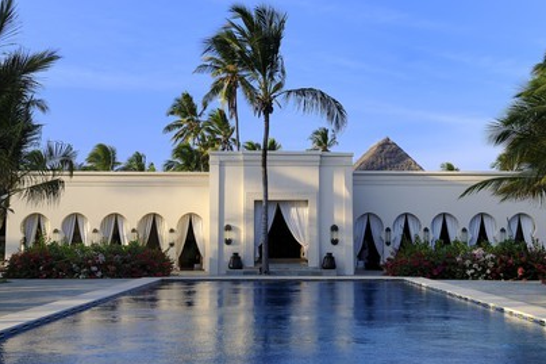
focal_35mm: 50
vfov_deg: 27.0
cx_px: 282
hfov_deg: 39.6
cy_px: 187
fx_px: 758
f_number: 7.1
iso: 200
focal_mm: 48
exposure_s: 1/160
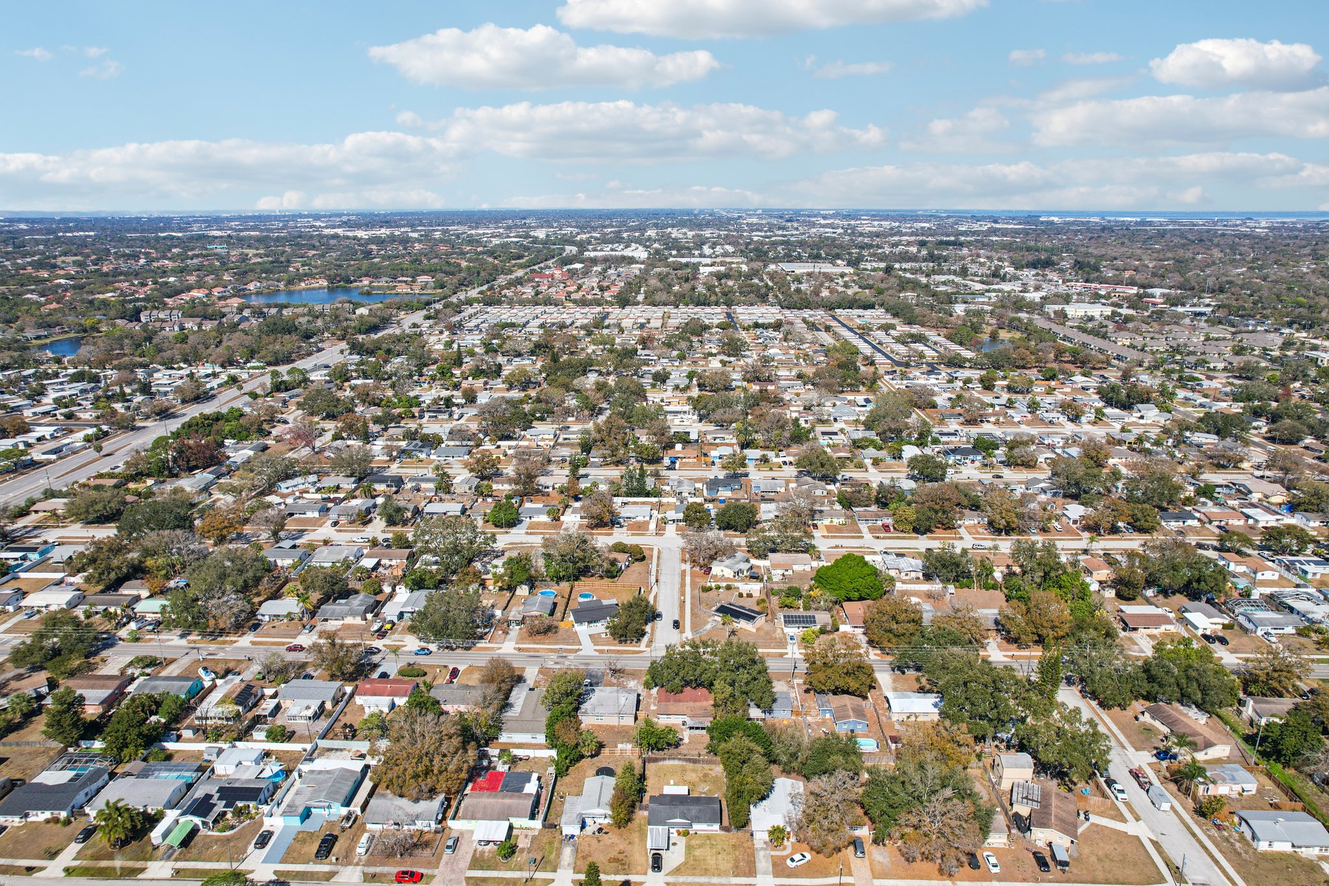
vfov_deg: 57.2
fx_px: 812
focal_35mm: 22
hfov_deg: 78.6
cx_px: 664
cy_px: 443
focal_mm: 8.4
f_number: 2.8
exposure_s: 1/2500
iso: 110
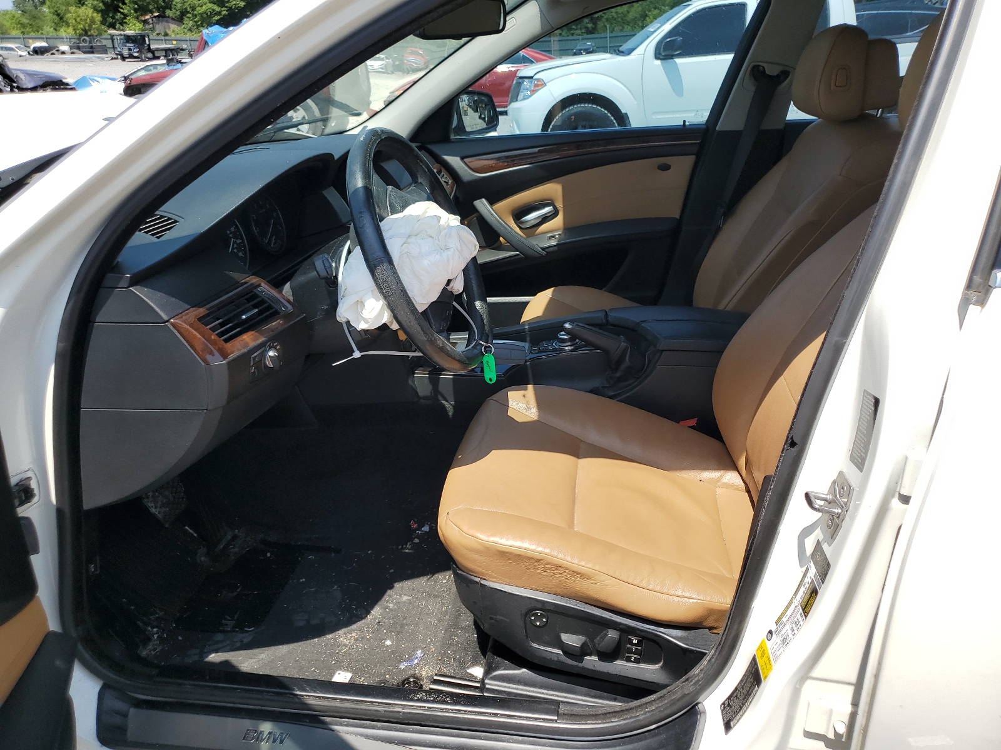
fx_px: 752
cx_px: 500
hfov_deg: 67.3
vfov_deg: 53.1
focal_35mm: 26
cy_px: 375
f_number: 1.5
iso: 50
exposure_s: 1/2000
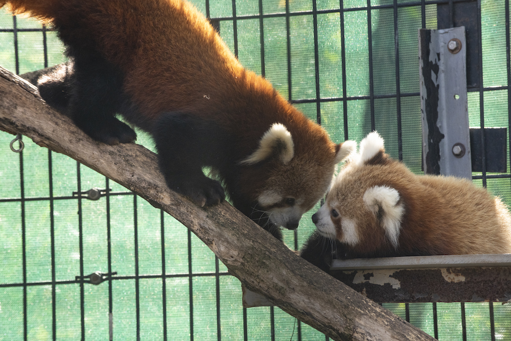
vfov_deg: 7.2
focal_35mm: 191
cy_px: 170
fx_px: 2711
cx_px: 255
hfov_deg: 10.8
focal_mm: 190
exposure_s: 1/250
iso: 1000
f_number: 11
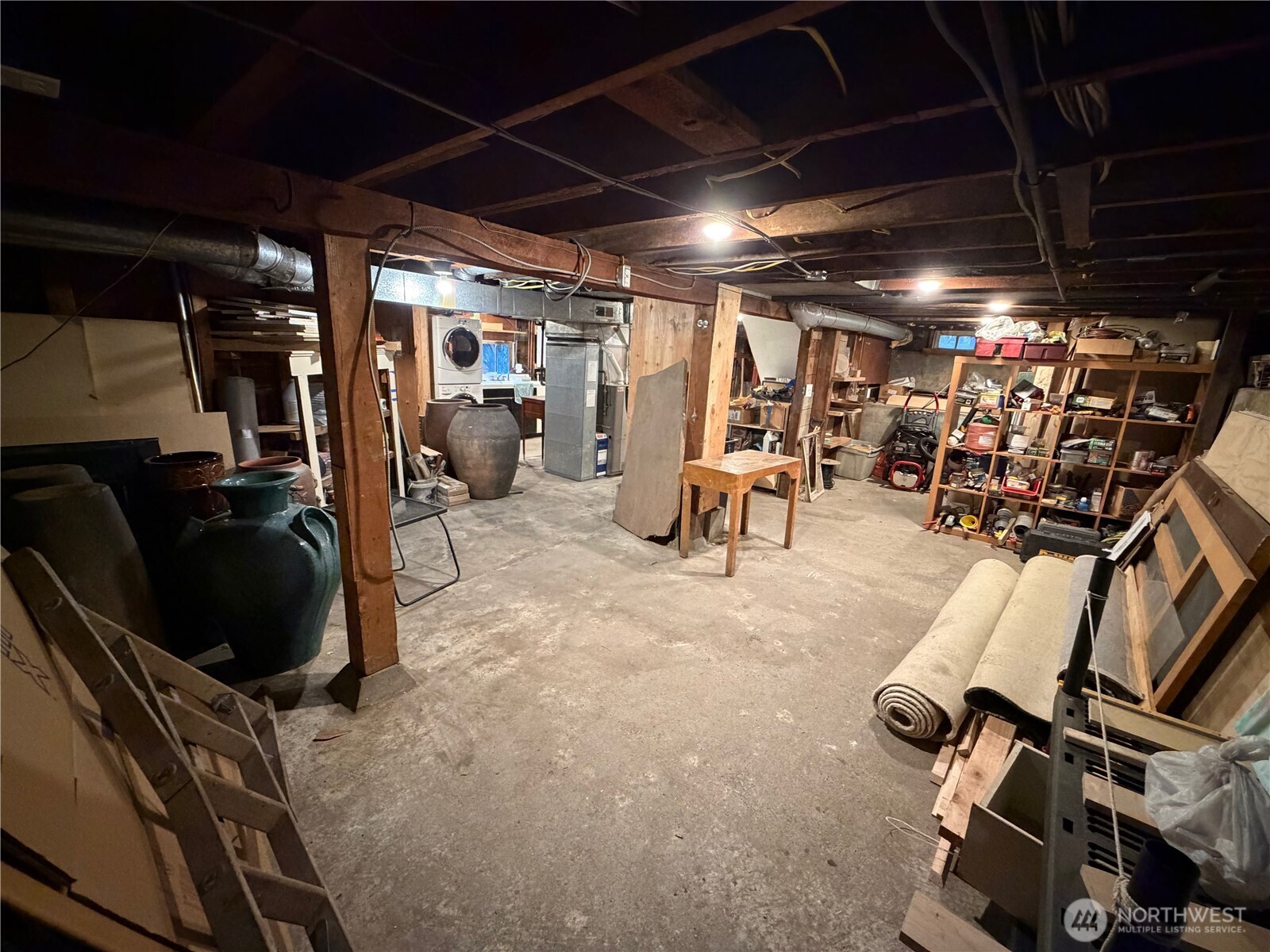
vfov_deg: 85.7
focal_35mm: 14
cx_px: 635
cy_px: 476
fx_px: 514
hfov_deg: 102.1
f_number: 2.2
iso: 1000
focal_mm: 2.22
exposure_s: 1/40
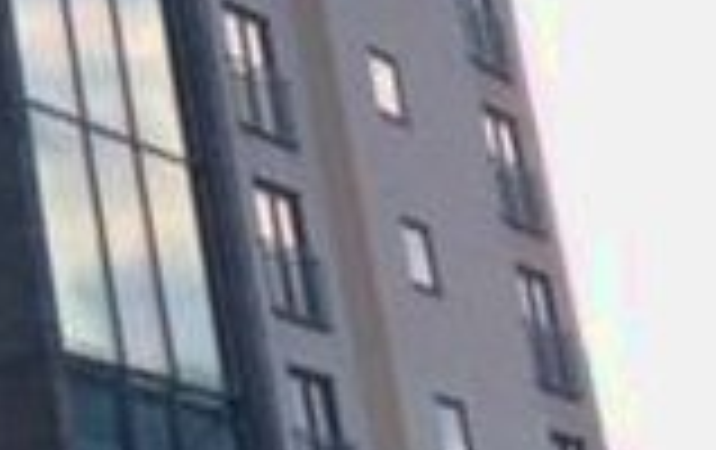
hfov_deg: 13.1
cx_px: -784
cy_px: 79
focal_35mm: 135
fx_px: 2639
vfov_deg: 9.7
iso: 32
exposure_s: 1/125
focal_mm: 4.15
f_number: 2.2
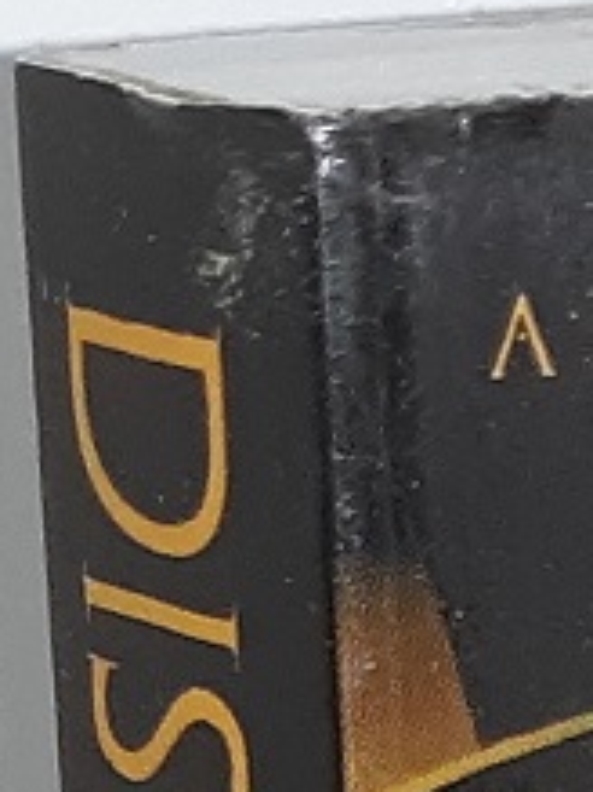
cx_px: 1577
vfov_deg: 6.7
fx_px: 6036
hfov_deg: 5.4
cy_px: 2456
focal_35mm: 264
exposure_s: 1/120
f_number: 1.7
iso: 50
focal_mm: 3.7
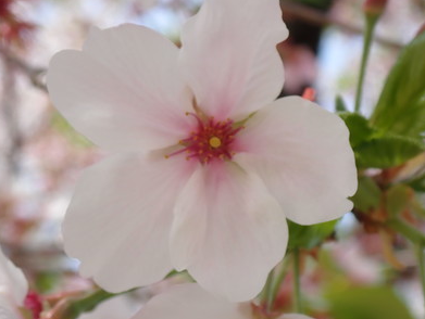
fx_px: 1413
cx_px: 215
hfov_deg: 17.1
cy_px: 154
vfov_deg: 12.9
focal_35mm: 115
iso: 100
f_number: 6.3
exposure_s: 1/125
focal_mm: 18
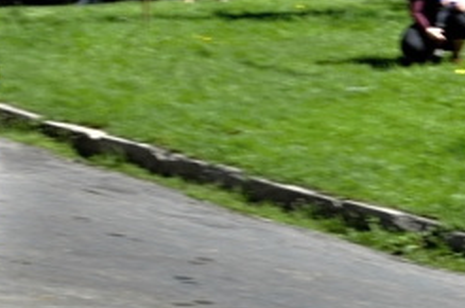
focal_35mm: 206
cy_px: 117
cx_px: 490
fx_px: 2656
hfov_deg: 9.9
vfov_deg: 6.6
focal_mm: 44
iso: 200
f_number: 11
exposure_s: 1/125
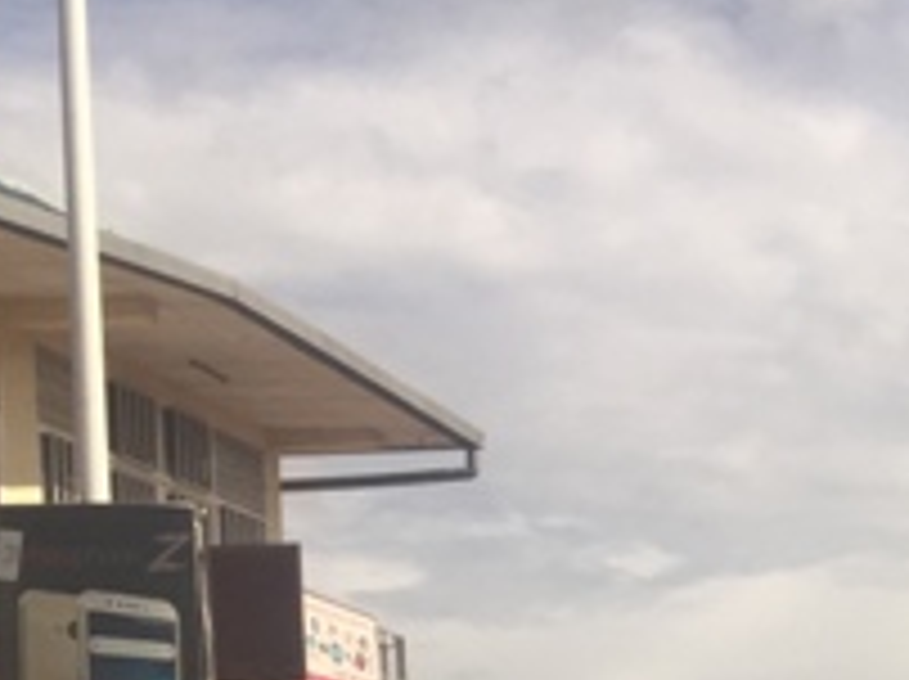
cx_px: 1228
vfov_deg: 14.8
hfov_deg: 19.4
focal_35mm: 92
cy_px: 1045
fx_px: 2413
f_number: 2.2
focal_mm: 4.15
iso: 32
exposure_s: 1/2475
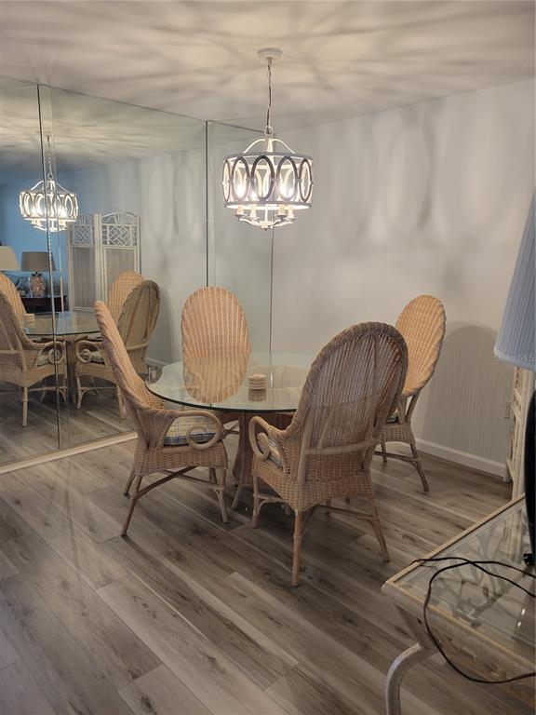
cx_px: 268
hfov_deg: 53.1
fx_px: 537
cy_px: 358
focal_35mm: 26
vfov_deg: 67.3
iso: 200
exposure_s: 1/60
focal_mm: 5.4
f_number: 1.8
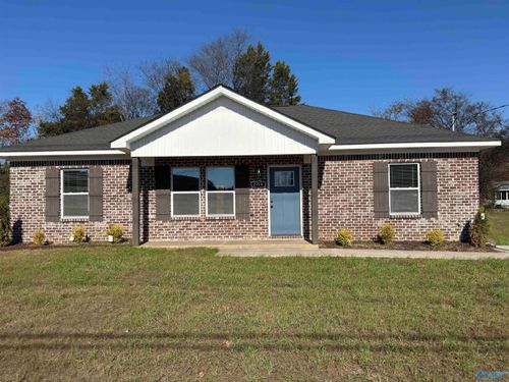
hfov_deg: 71.6
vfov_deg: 56.8
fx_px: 353
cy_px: 191
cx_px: 254
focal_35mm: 24
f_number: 1.78
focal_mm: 6.76
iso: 100
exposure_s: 1/7937
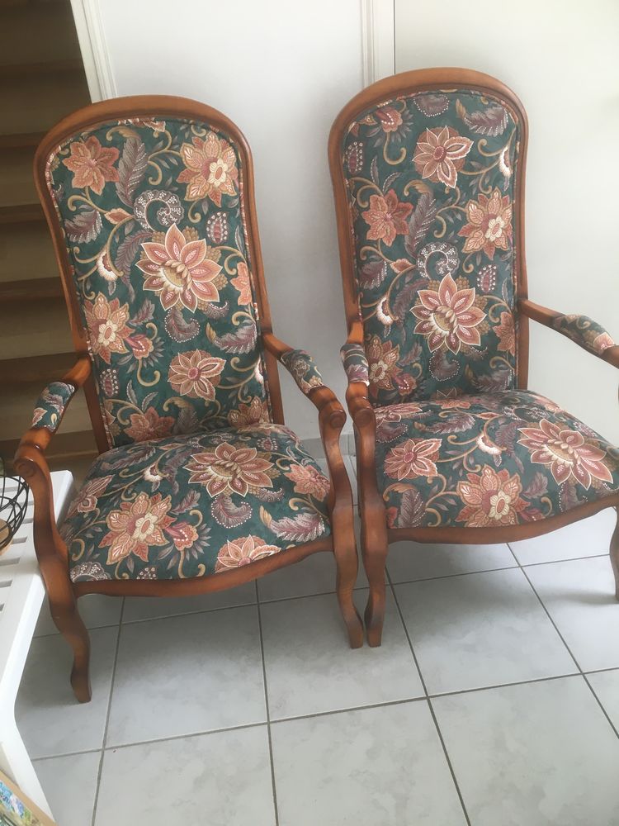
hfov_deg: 48.2
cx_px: 310
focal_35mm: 29
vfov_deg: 61.7
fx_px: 691
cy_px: 413
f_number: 2.2
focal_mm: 4.15
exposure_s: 1/33
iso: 40
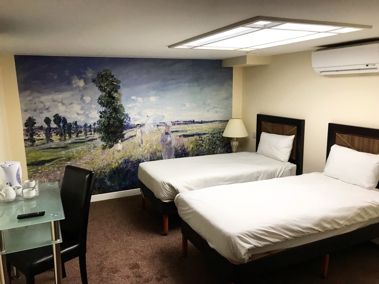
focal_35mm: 28
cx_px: 190
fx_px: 307
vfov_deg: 49.7
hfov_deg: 63.4
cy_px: 142
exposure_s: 1/20
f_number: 1.8
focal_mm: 3.99
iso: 40
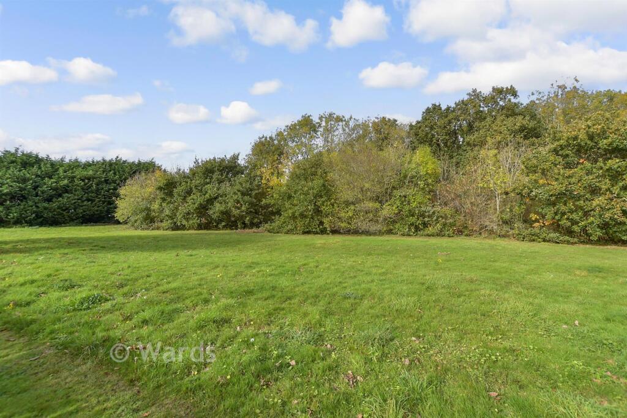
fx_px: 261
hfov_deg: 100.4
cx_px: 314
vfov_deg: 77.3
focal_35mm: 15
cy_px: 209
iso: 160
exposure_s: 1/200
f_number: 6.3
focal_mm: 10
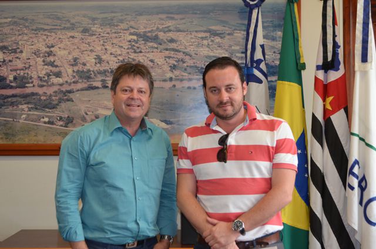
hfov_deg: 39.0
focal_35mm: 51
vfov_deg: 26.4
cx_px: 188
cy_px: 124
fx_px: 532
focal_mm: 34
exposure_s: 1/60
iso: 1000
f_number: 5
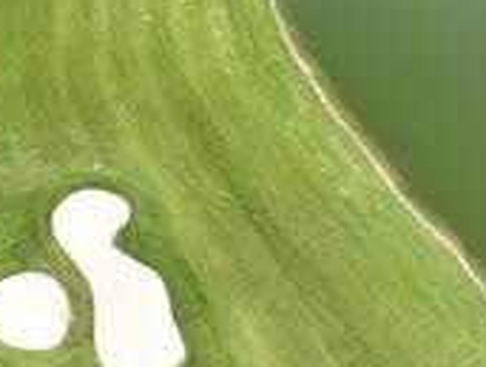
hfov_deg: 33.5
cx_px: 117
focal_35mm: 56
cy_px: -43
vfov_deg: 24.4
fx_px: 788
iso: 100
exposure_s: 1/1000
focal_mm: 12.29
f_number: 2.8
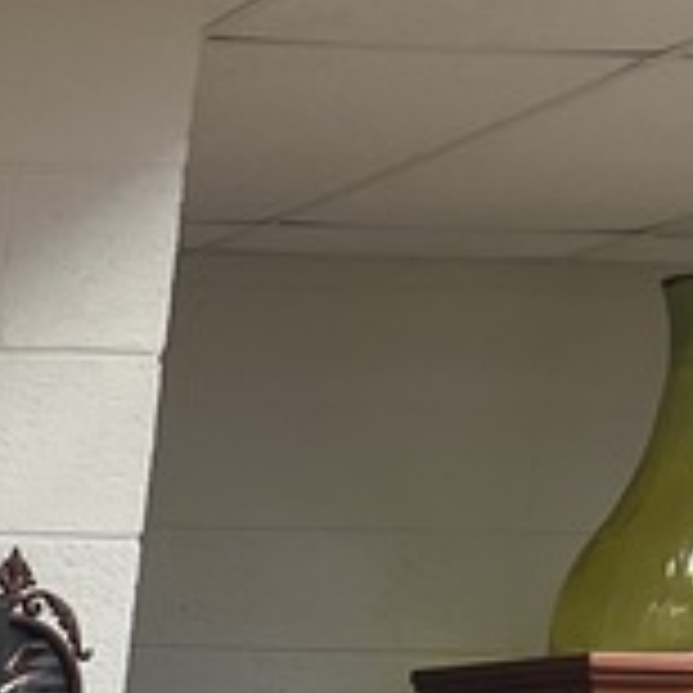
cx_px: -1305
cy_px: 1562
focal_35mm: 153
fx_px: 3465
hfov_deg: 9.3
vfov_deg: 10.2
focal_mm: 5.7
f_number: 1.5
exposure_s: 1/120
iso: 125
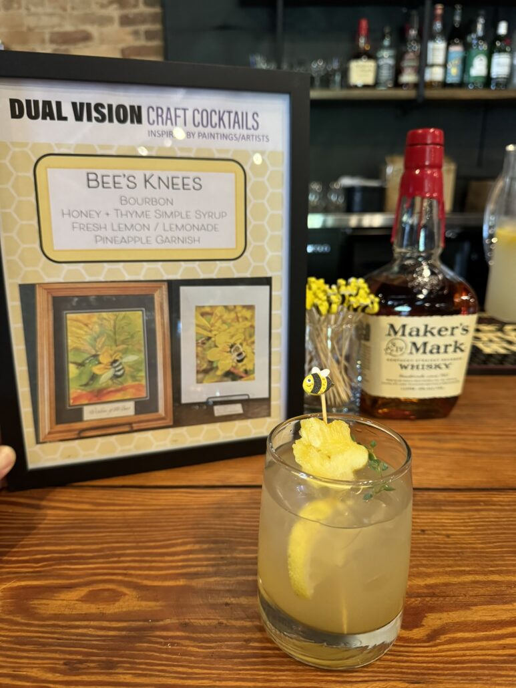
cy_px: 344
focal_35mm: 24
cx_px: 258
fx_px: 477
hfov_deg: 56.8
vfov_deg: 71.6
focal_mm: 6.76
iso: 640
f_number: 1.78
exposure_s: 1/60
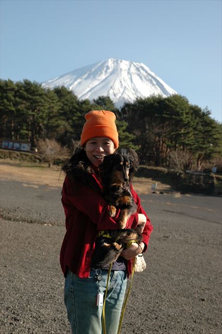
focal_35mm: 82
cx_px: 111
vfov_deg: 24.6
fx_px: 764
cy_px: 167
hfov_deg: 16.5
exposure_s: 1/500
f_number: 7.1
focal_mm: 55
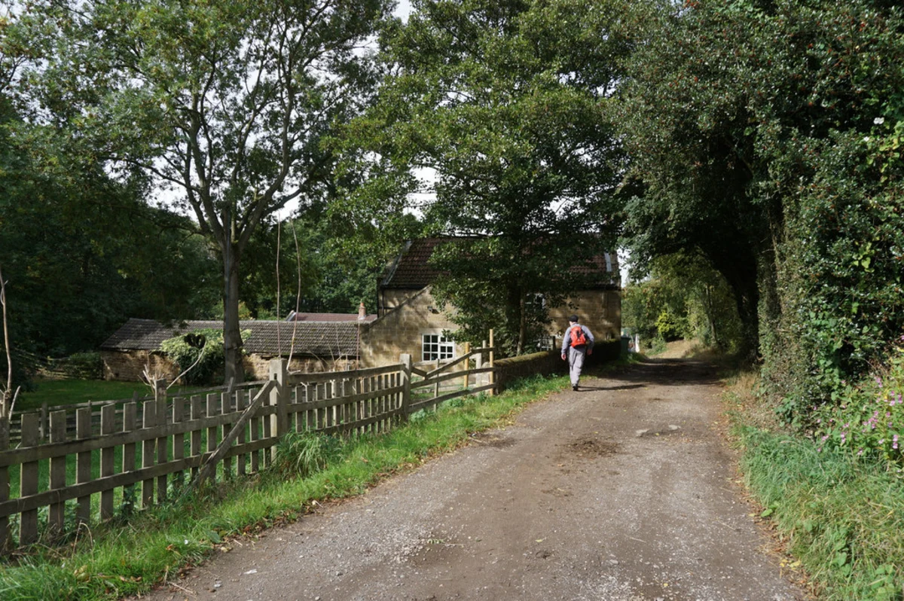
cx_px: 452
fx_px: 602
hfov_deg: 73.8
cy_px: 300
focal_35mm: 24
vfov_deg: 53.1
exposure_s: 1/200
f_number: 6.3
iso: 100
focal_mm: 16
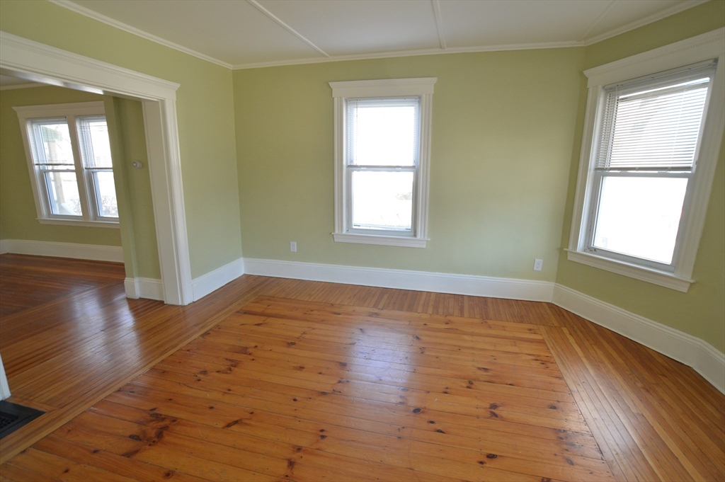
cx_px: 362
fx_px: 332
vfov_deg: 72.0
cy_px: 241
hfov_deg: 95.0
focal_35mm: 16
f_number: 4.5
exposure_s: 1/60
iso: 500
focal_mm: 11
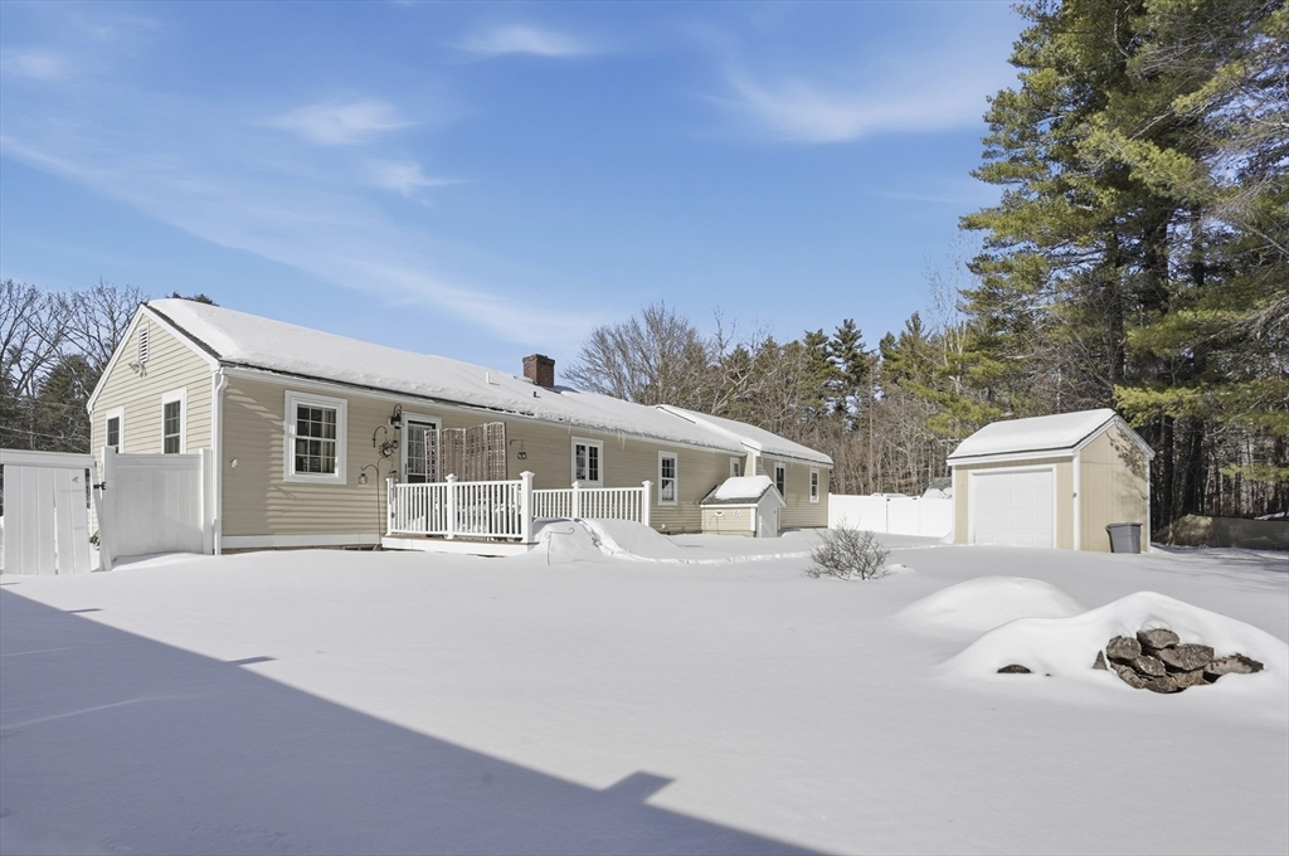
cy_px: 428
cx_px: 644
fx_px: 572
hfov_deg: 96.8
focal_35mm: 16
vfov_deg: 73.6
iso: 800
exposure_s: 1/8000
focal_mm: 16
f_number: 10
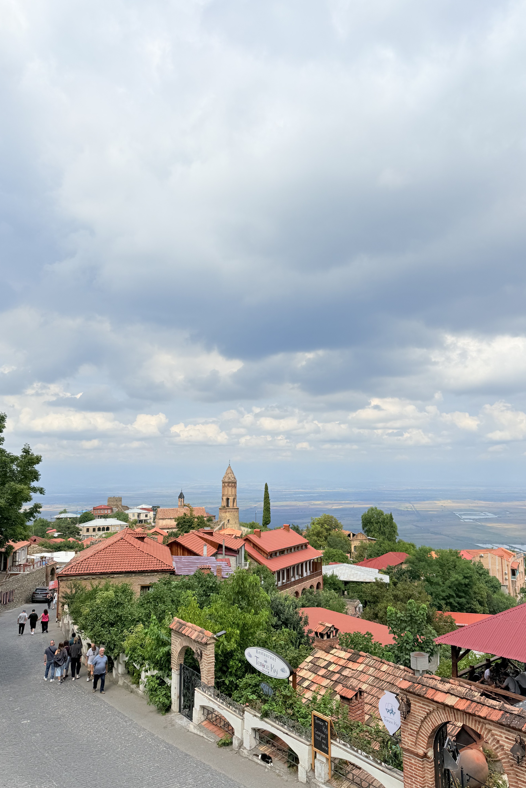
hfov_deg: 51.3
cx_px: 275
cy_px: 394
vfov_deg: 71.5
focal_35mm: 25
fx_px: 548
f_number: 1.78
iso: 80
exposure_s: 1/9091
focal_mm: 6.76
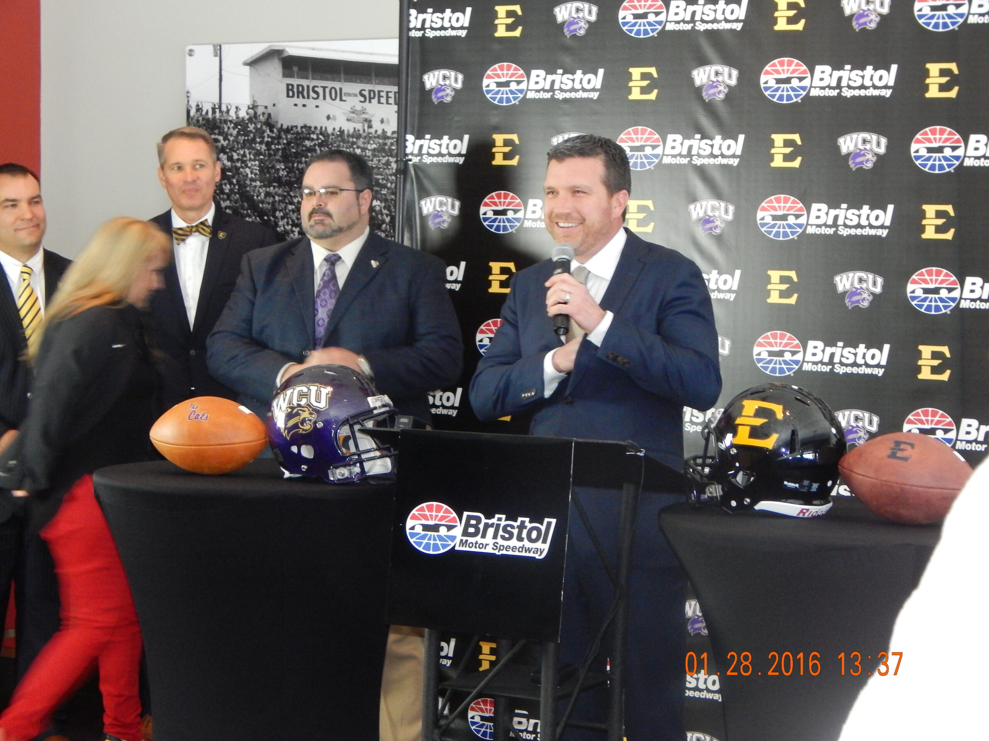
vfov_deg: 15.9
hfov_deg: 21.1
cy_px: 370
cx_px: 494
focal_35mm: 93
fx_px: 2657
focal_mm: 16.6
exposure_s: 1/30
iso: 800
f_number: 4.4
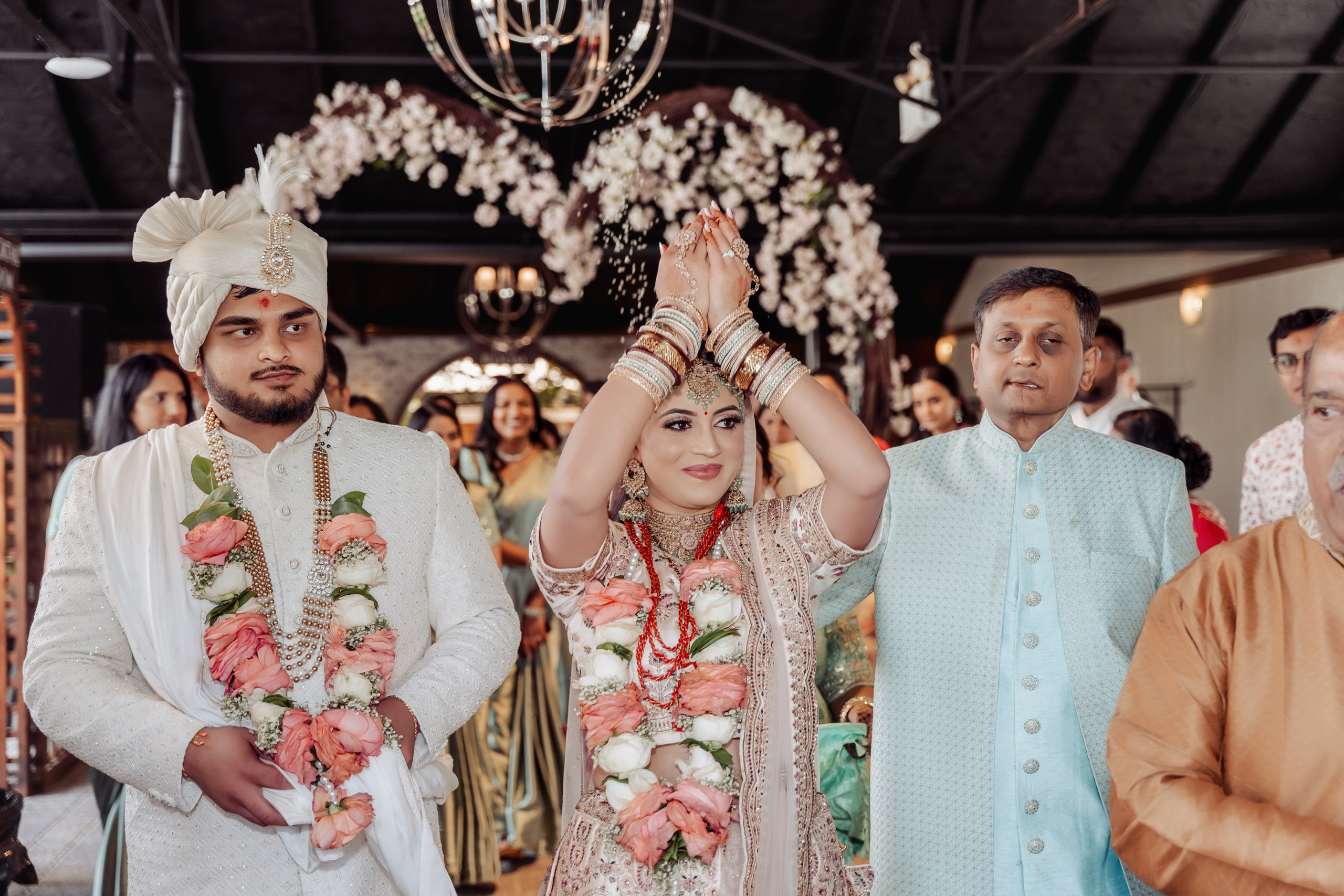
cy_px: 448
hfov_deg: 43.6
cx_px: 672
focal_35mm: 45
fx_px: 1680
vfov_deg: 29.9
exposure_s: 1/250
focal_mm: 45
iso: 250
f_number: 2.8
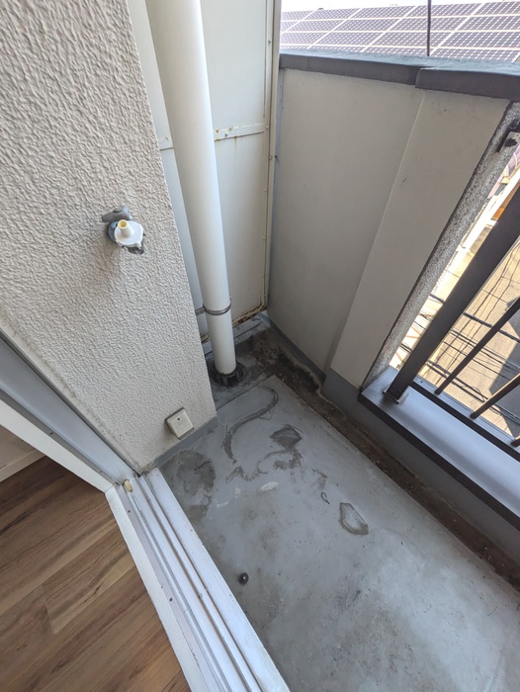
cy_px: 346
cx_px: 260
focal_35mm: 14
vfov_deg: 102.0
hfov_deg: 85.7
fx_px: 280
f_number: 2.2
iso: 43
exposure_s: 1/613
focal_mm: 1.83
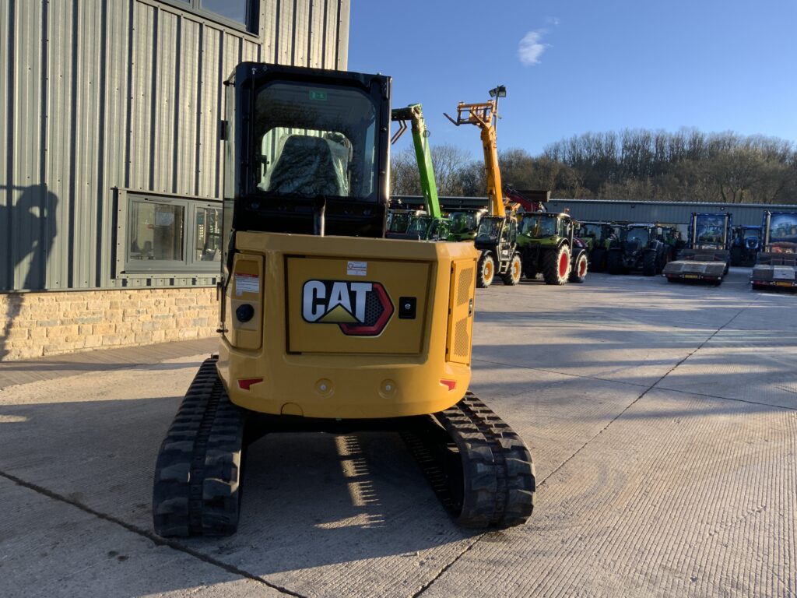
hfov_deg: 61.7
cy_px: 299
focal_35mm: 29
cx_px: 398
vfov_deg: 48.2
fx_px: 668
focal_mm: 3
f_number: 1.8
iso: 16
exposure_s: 1/683
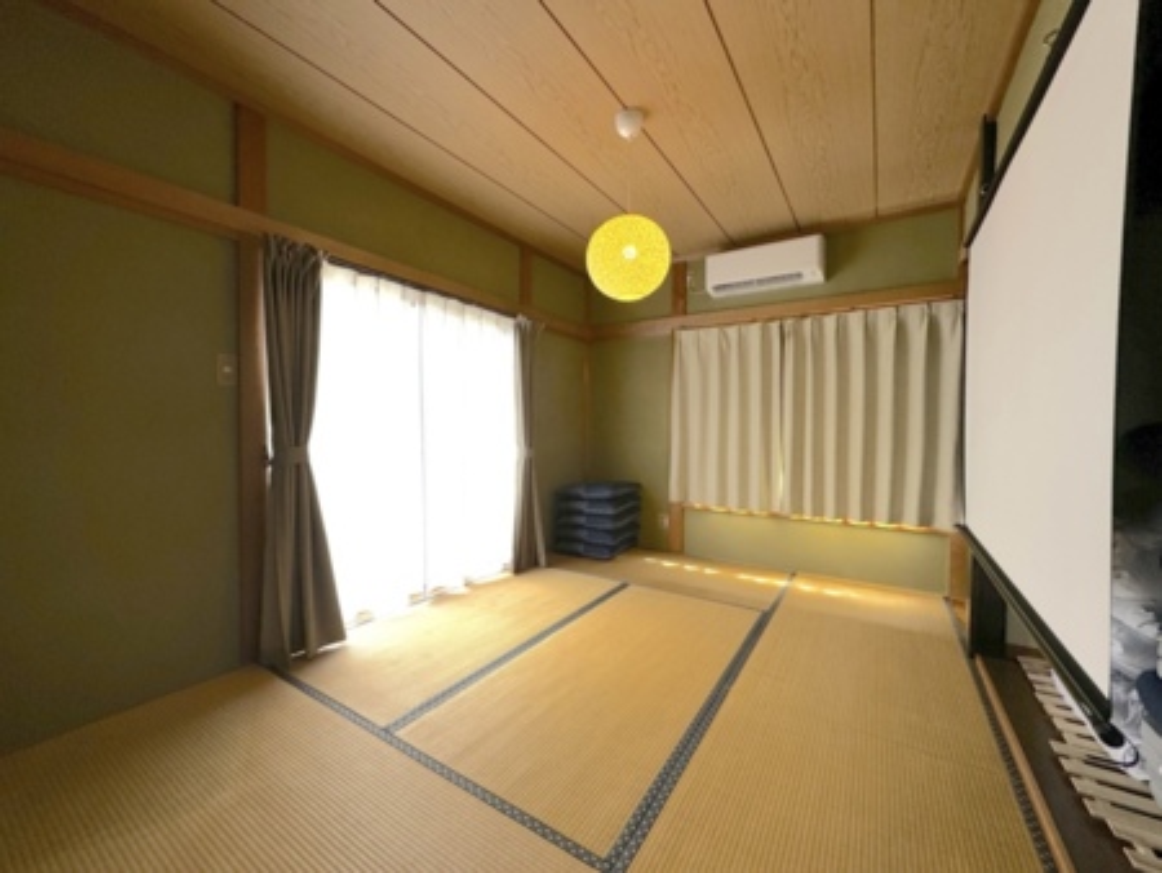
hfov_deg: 102.0
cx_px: 581
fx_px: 470
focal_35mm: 14
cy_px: 436
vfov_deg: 85.7
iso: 40
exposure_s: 1/141
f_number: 2.2
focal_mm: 2.22
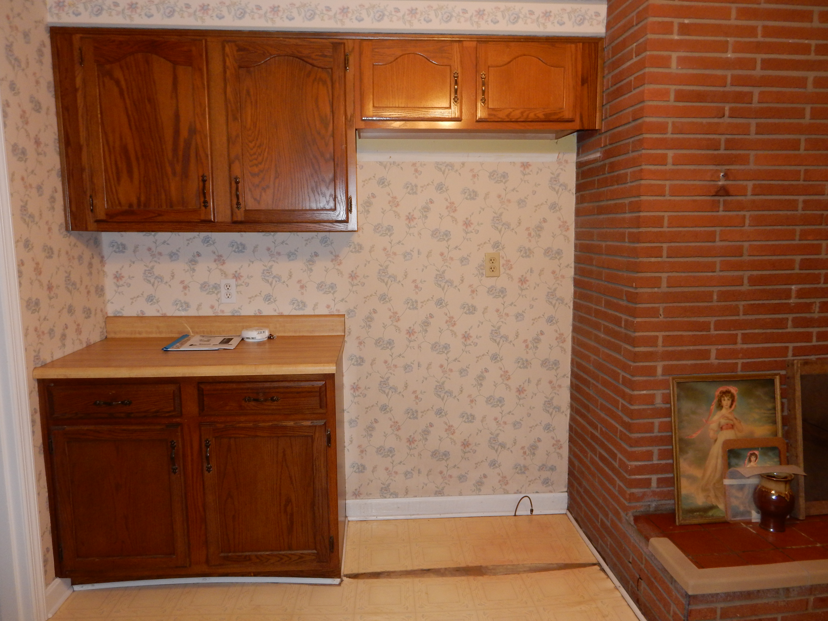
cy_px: 310
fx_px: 598
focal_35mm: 25
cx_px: 414
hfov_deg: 69.4
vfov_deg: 54.9
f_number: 3.7
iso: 200
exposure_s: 1/30
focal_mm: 4.5
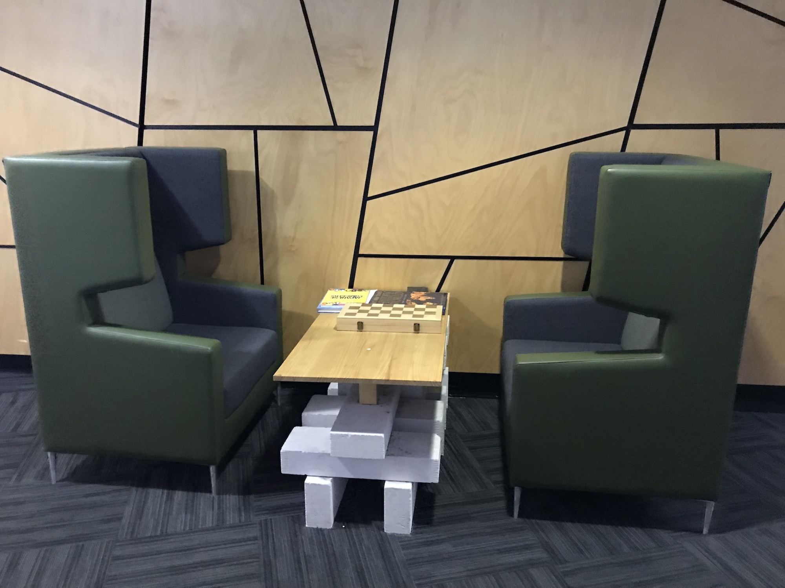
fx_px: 635
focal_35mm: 28
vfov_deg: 49.7
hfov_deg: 63.4
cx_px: 392
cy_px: 294
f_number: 1.8
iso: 100
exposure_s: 1/4
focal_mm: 3.99
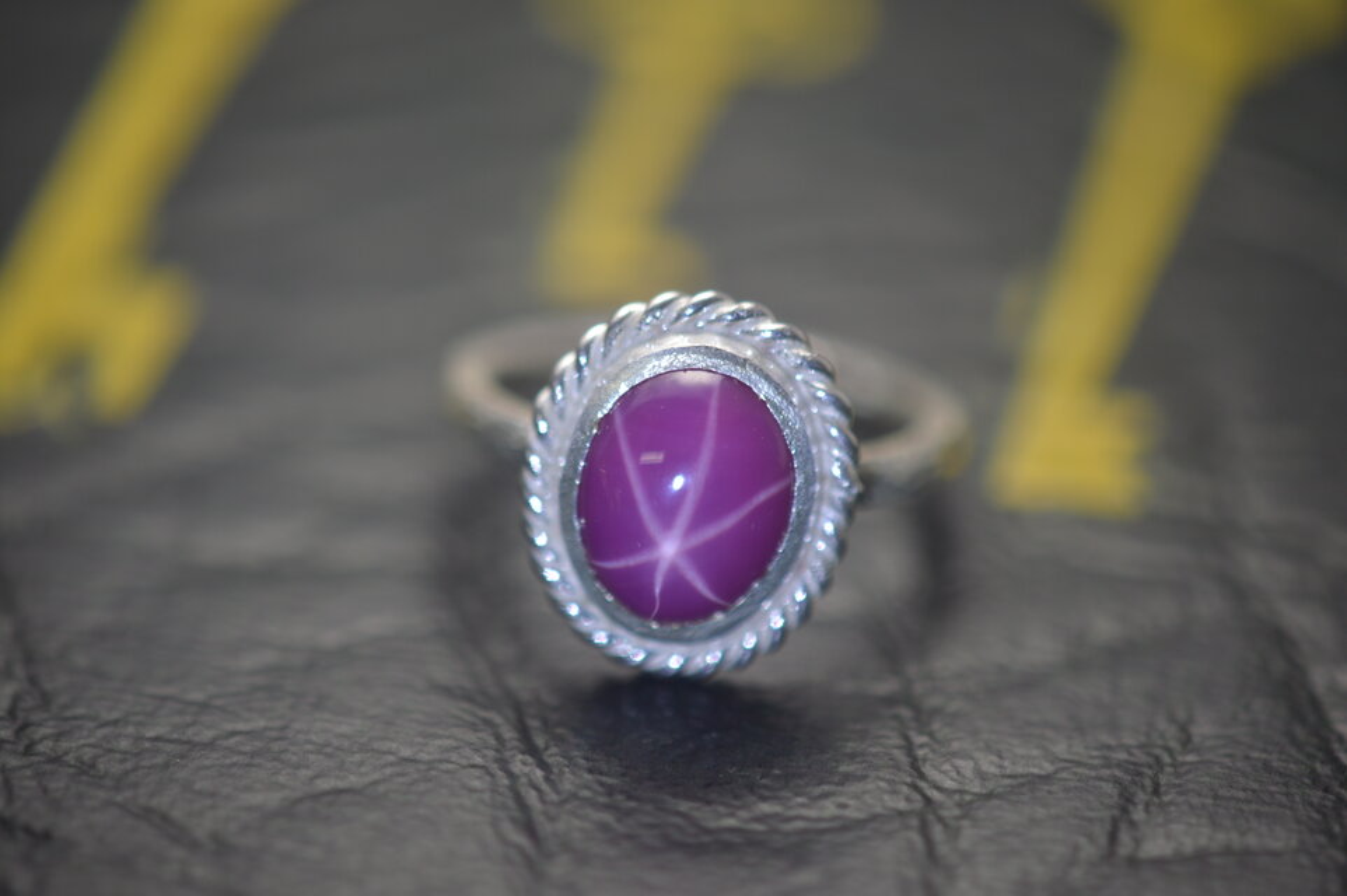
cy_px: 448
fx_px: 4767
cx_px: 674
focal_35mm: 128
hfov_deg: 16.1
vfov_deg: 10.7
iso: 100
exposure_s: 1/125
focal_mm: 85
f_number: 4.2
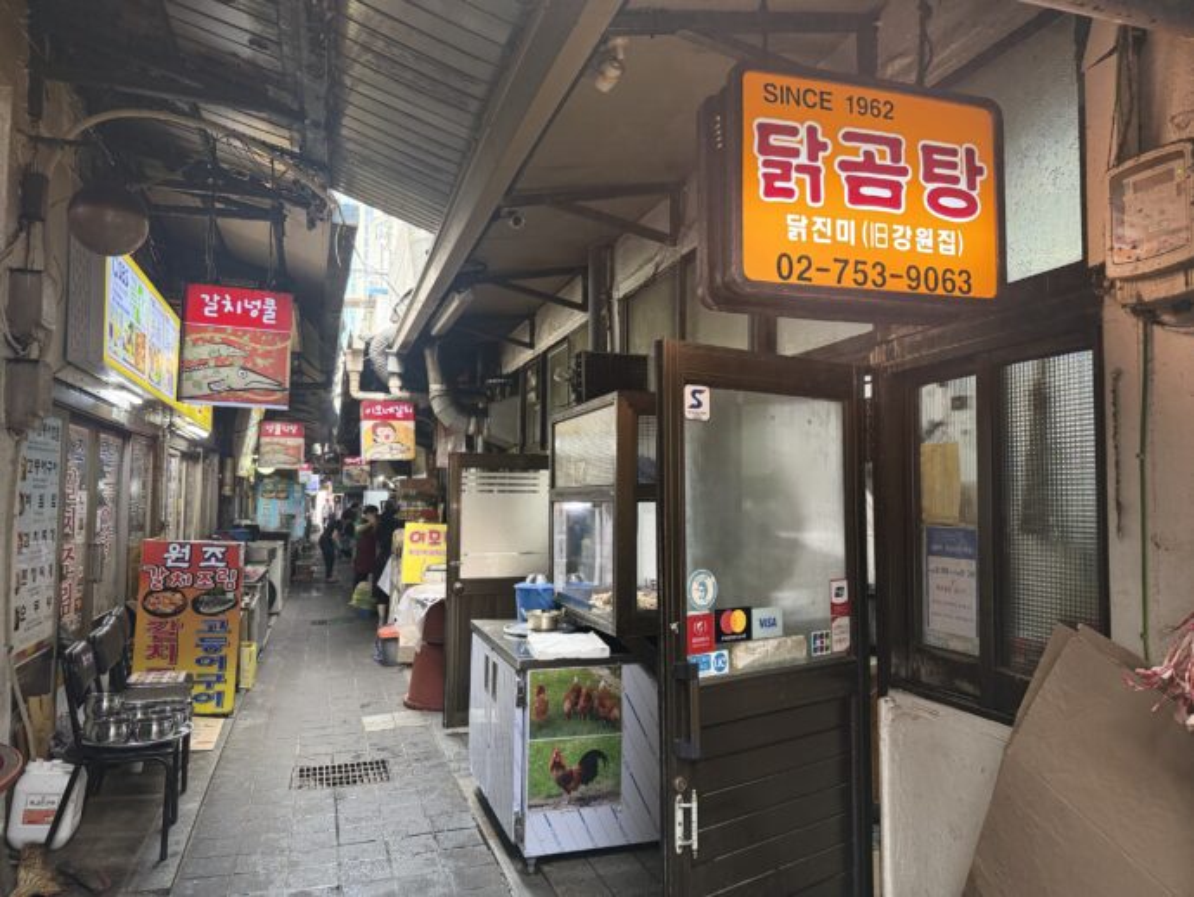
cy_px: 448
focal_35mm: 24
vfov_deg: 56.8
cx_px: 597
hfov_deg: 71.6
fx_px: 828
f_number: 1.78
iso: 200
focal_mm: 6.76
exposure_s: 1/122
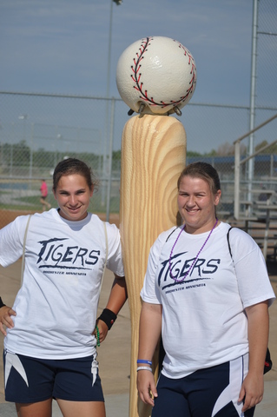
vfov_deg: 24.6
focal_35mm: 82
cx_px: 138
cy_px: 208
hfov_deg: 16.5
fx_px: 954
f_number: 4
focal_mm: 55
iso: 200
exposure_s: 1/3200
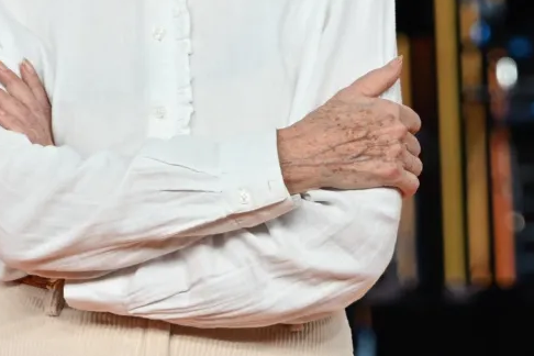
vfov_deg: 3.1
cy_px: -54
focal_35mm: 444
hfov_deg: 4.6
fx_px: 6585
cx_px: 165
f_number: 4.5
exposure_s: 1/160
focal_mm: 120
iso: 1250
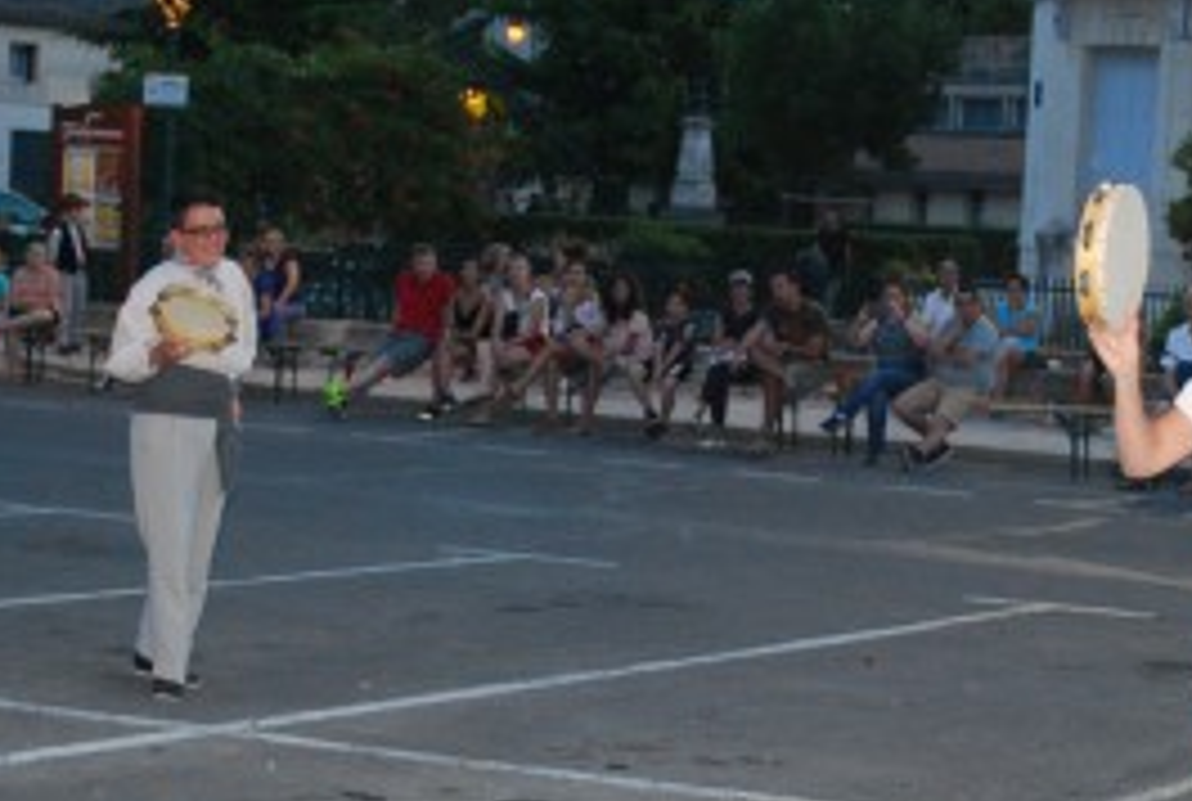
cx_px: 747
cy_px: 448
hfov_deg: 23.3
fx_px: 2887
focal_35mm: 87
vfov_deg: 15.8
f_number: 4.2
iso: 800
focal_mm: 24
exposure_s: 1/60
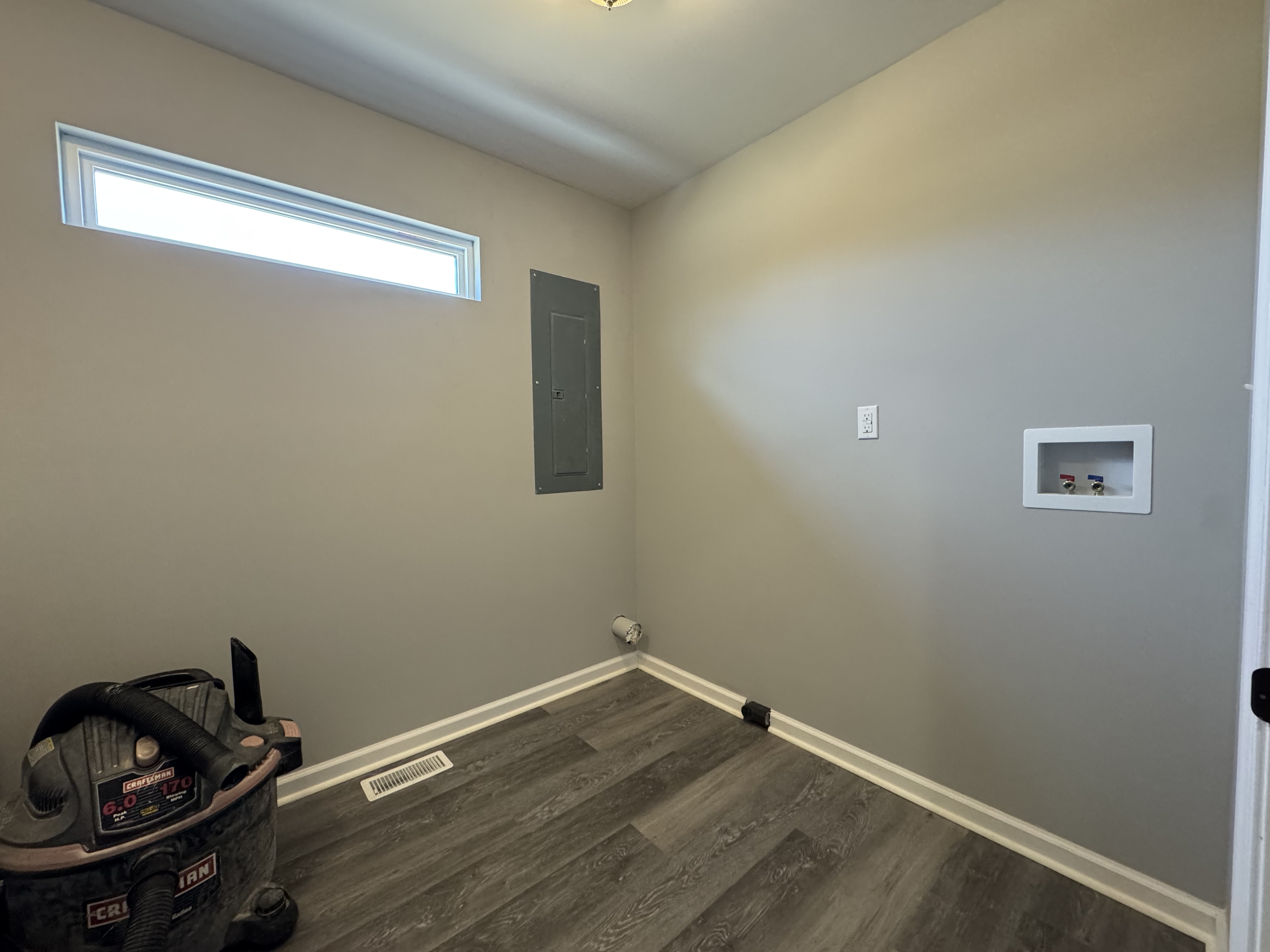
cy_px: 476
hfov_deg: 102.1
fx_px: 514
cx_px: 635
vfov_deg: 85.7
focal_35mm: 14
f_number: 2.2
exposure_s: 1/120
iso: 320
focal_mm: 2.22
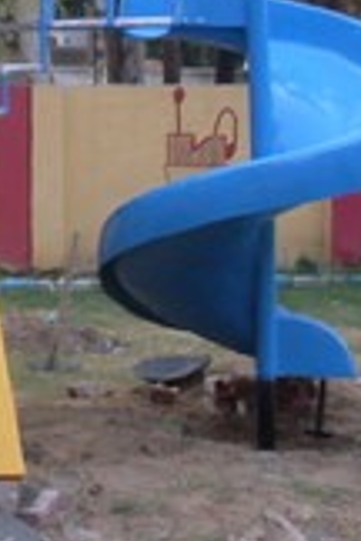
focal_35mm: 122
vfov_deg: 16.6
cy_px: 99
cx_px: -421
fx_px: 1835
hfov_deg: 10.2
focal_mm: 6.3
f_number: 2.8
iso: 80
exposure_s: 1/90
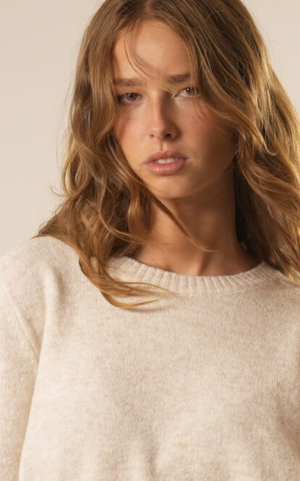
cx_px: 168
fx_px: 4973
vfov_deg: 5.5
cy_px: 496
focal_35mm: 380
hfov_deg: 3.5
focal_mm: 138
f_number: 4
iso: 1000
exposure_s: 1/125
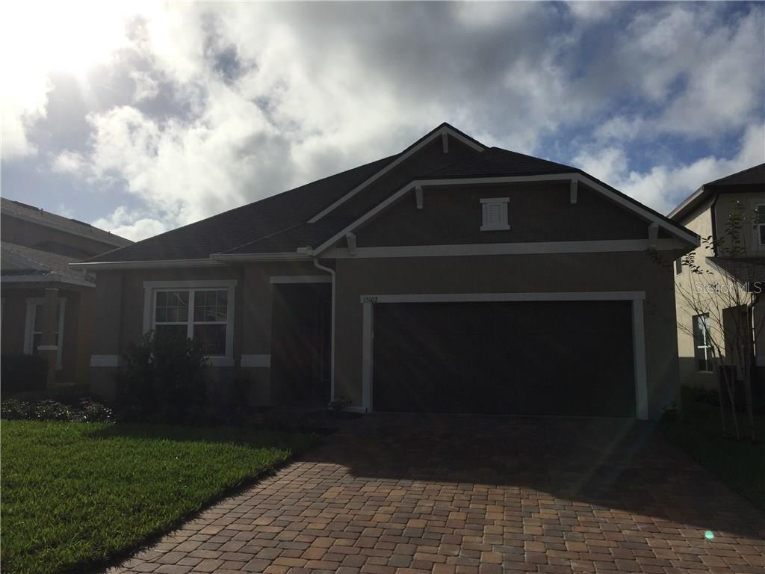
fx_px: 641
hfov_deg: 61.7
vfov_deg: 48.2
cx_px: 382
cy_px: 287
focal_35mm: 29
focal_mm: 4.15
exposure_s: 1/9901
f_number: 2.2
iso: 32
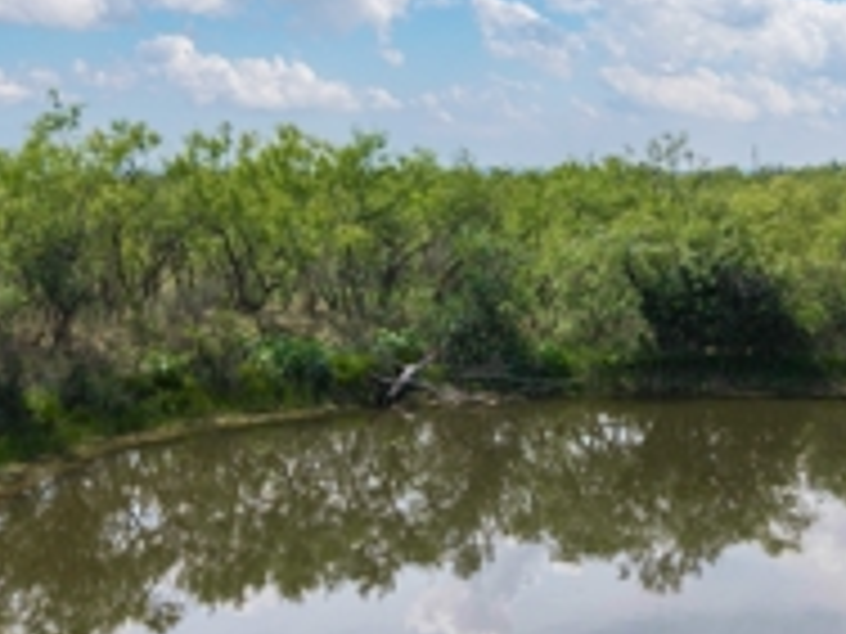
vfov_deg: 28.5
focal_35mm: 51
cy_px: 364
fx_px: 1246
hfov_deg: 37.2
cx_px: 536
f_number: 1.8
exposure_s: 1/6400
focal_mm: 8.67
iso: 240
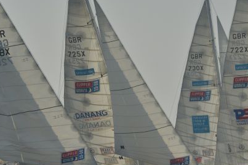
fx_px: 2154
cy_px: 103
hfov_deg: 6.6
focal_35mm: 313
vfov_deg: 4.4
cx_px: 116
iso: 320
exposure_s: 1/5000
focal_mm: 200
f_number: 9
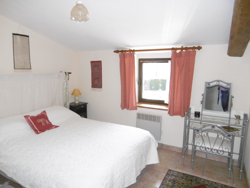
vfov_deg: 56.8
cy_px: 94
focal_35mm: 24
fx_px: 173
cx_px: 125
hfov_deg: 71.6
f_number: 3.1
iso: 250
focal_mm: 4.3
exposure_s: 1/125
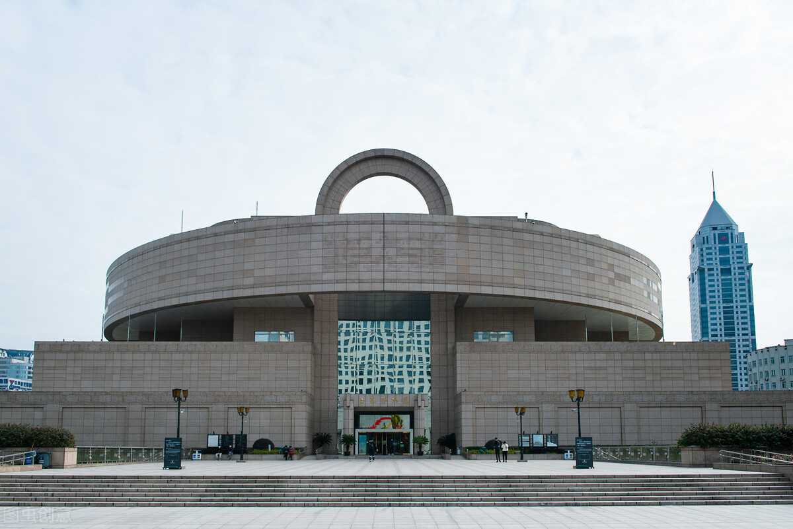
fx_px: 639
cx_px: 396
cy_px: 264
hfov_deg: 63.6
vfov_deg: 45.0
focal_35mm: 29
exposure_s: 1/320
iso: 125
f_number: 11
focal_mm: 29
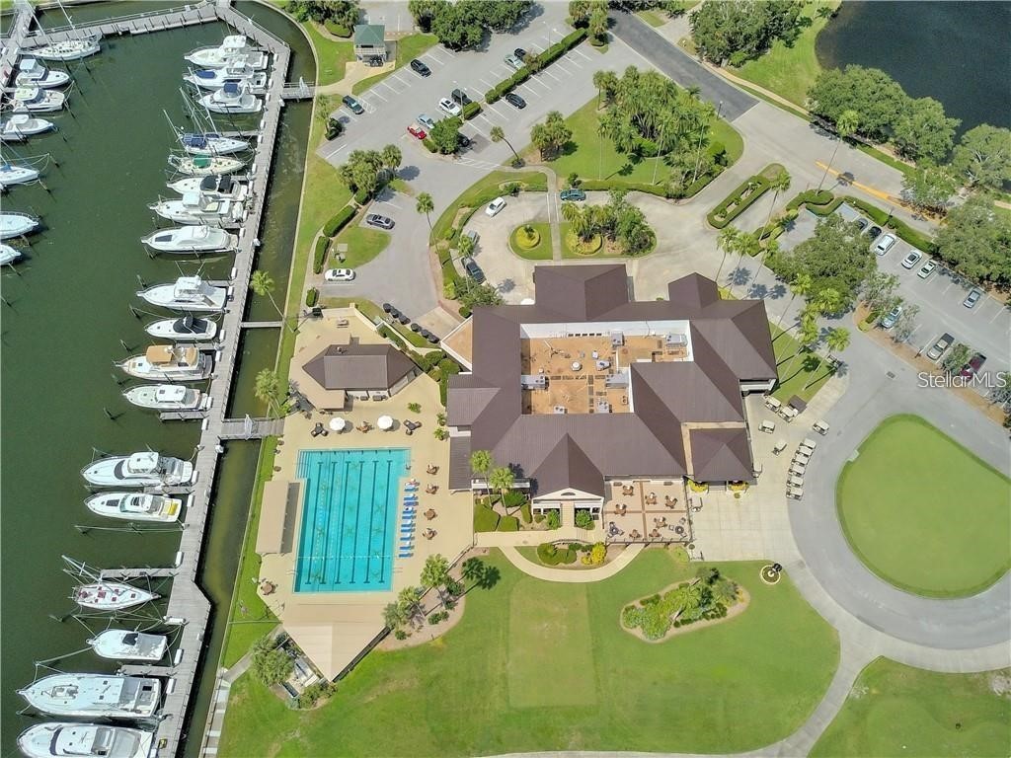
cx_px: 506
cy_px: 379
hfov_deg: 67.3
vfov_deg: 53.1
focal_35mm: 26
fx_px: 759
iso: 200
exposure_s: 1/3200
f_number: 2.2
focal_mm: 4.73
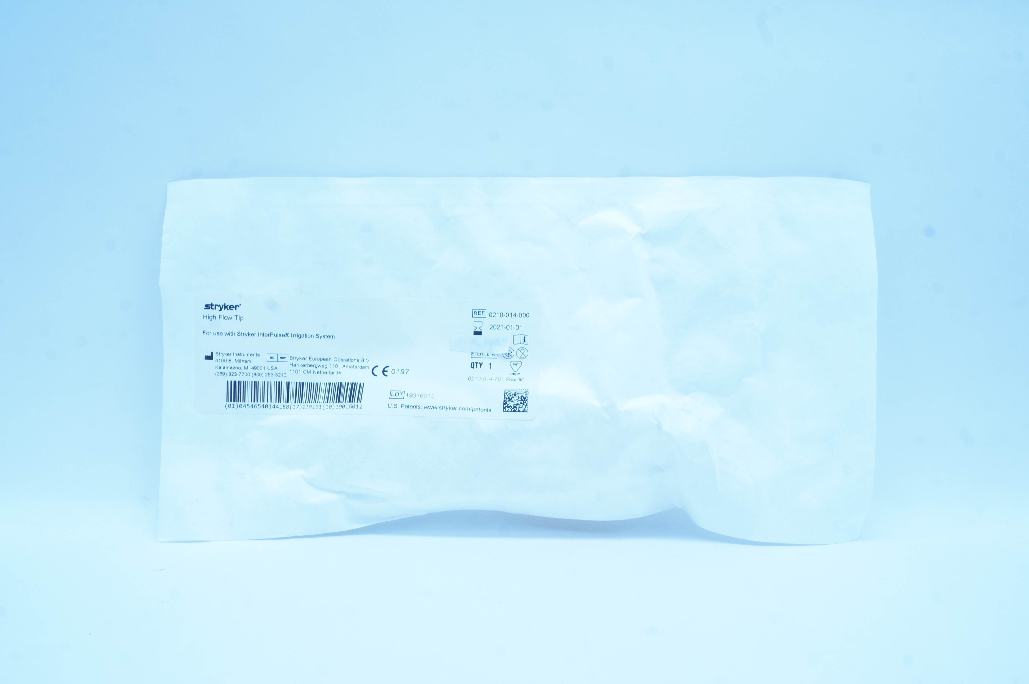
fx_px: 899
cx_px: 514
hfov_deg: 59.5
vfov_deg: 41.6
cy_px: 342
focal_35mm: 32
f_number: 14
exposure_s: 1/13
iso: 400
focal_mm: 21
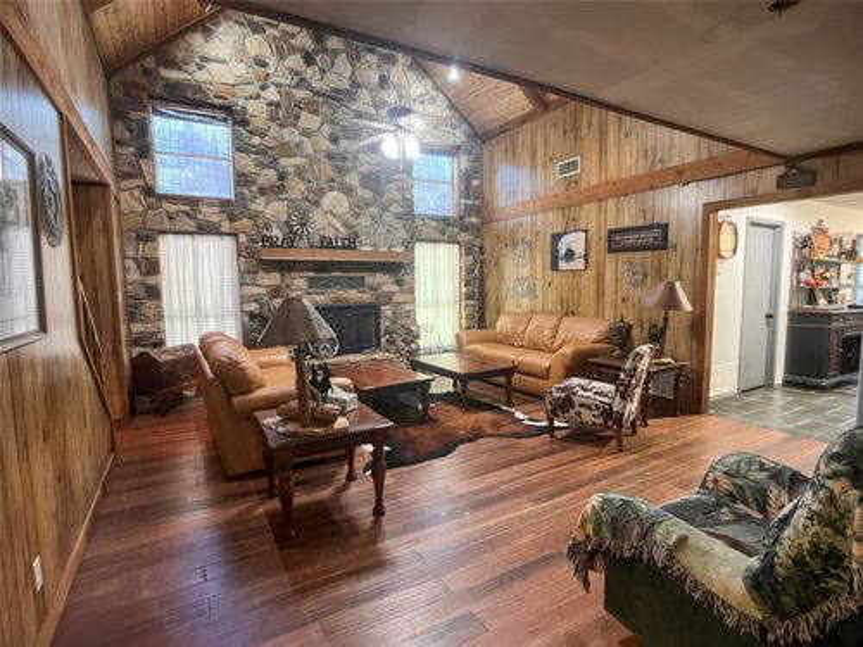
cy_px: 324
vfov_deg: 53.1
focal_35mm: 26
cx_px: 432
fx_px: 648
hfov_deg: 67.3
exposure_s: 1/60
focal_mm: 5.7
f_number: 1.5
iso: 500
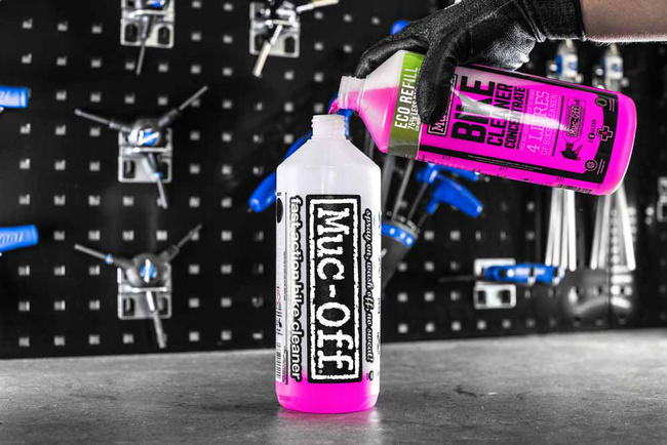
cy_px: 222
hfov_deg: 39.6
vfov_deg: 27.0
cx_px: 334
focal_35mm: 50
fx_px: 927
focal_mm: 50
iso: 2500
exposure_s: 1/500
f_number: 6.3
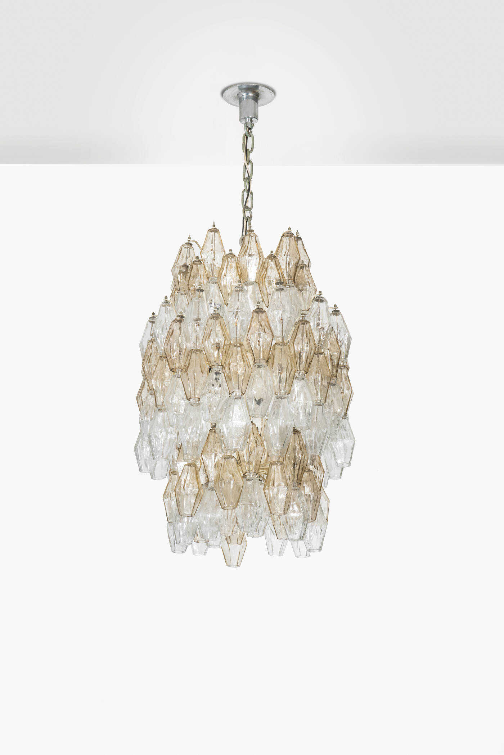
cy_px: 378
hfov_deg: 20.6
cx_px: 252
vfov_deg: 30.5
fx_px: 1385
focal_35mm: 66
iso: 100
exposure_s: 1/200
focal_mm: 66
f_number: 16
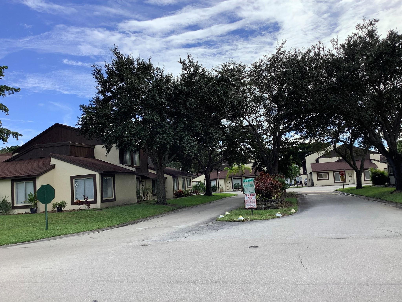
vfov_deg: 45.4
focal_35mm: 31
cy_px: 151
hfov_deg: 58.4
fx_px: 360
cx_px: 201
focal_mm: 3.3
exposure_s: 1/1031
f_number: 2.4
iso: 25
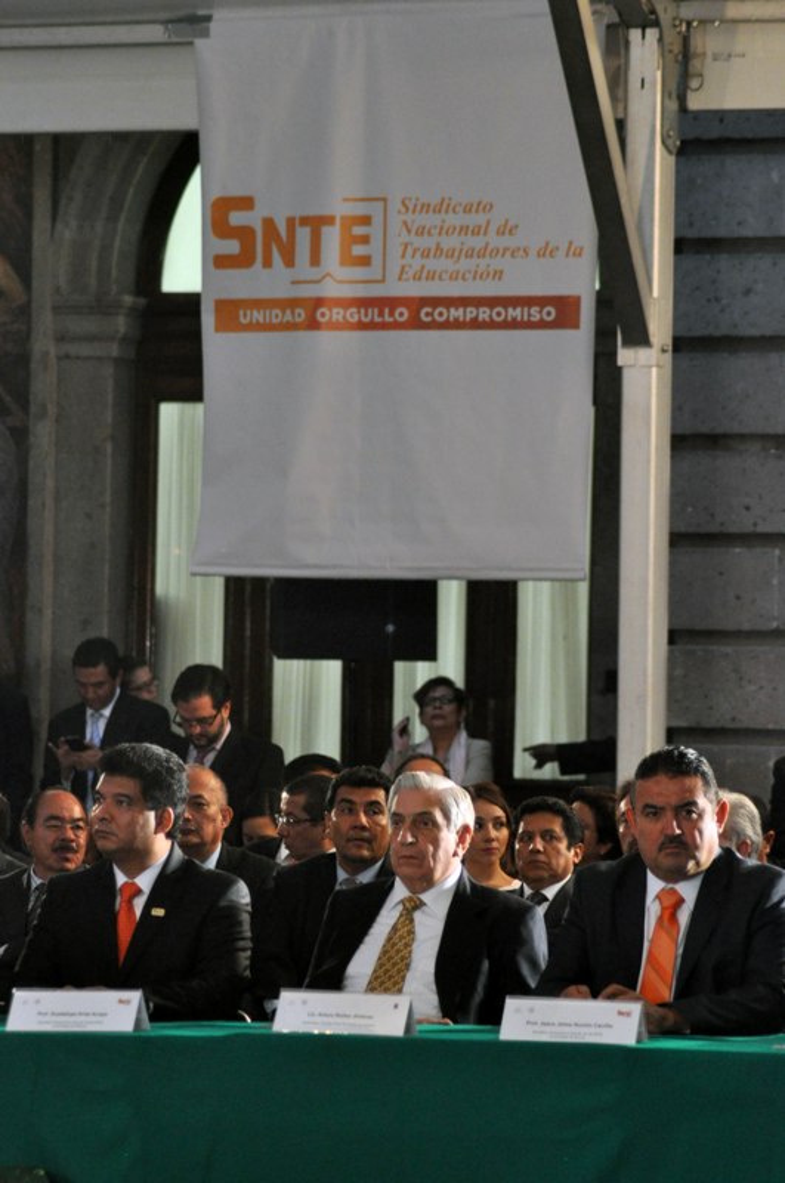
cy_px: 592
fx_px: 5167
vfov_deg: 13.1
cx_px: 392
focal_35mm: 158
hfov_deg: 8.7
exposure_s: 1/60
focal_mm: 105
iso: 1600
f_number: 4.5
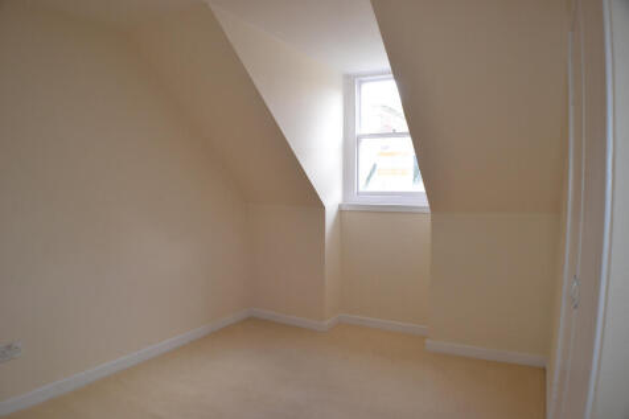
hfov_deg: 61.9
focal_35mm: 30
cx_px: 314
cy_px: 210
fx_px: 524
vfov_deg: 43.6
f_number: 4
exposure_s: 1/80
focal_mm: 20
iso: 400
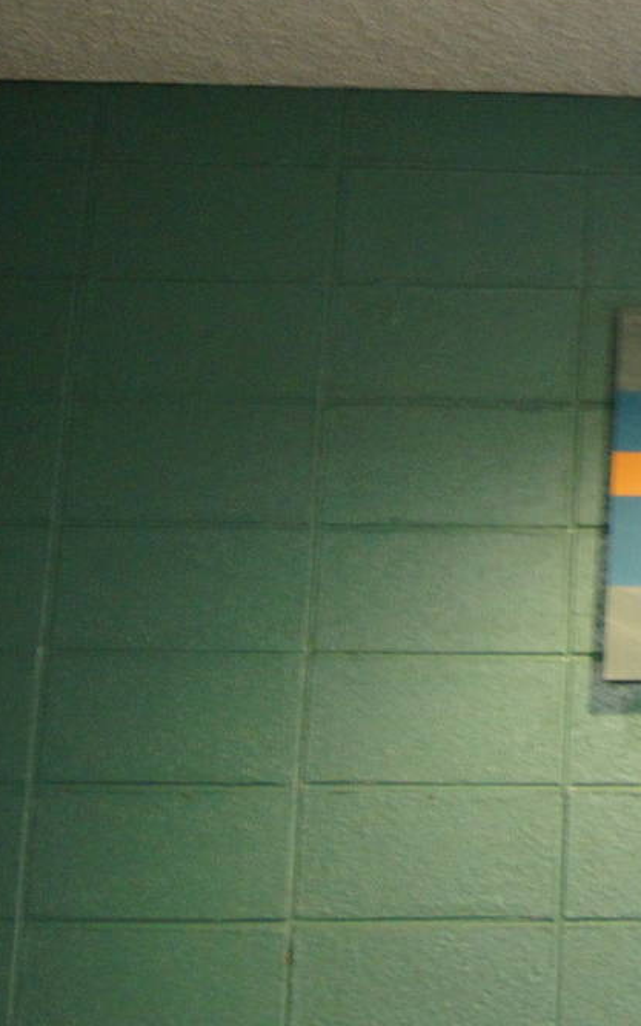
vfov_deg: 31.0
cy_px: 395
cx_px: 1047
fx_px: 1844
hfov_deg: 17.2
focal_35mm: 66
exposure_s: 1/5
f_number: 3.5
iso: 1600
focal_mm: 18
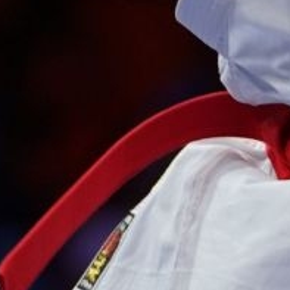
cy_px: 233
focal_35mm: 1464
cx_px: 234
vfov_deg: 1.2
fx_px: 13876
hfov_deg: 1.2
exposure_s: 1/500
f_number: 2.8
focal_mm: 189
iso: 500
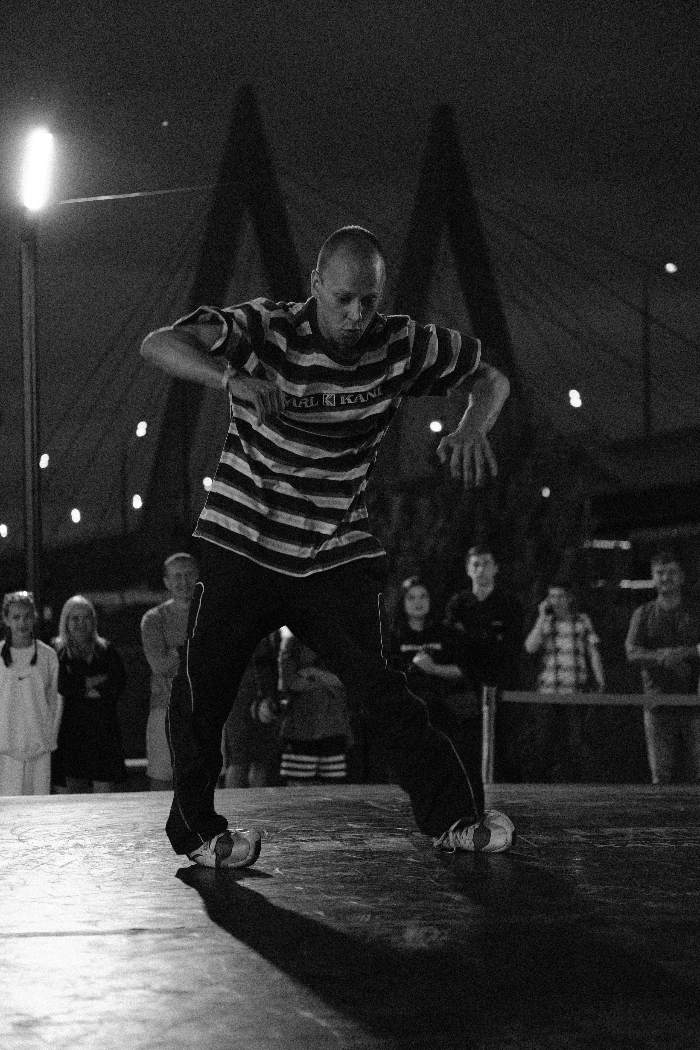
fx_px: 2187
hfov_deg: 18.2
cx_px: 350
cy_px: 525
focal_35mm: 75
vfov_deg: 27.0
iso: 3200
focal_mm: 50
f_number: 2
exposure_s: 1/320
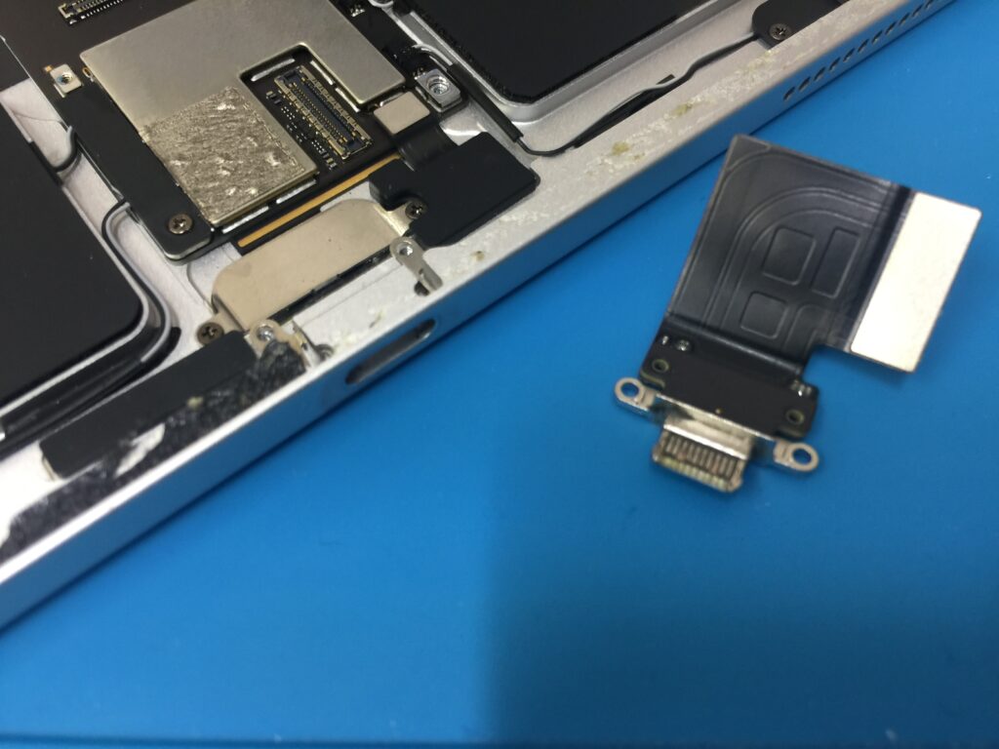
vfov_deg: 48.2
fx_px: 837
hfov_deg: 61.7
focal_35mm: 29
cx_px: 500
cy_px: 374
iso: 40
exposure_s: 1/15
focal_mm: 4.15
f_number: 2.2
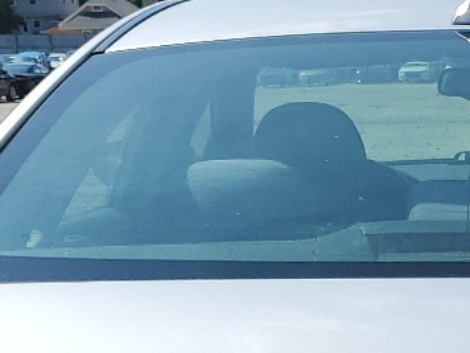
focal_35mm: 117
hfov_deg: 16.4
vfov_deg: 11.9
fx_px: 1589
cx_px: 494
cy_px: 588
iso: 50
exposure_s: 1/5000
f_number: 1.5
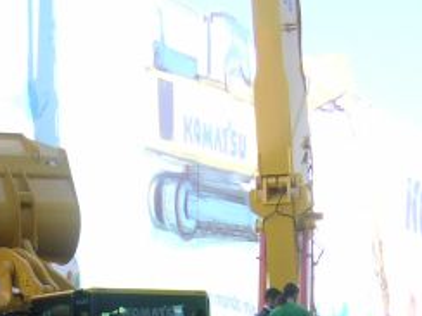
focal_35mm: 174
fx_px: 2121
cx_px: -16
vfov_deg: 8.4
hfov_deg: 11.2
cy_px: 406
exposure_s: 1/180
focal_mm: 8.9
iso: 50
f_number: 3.6
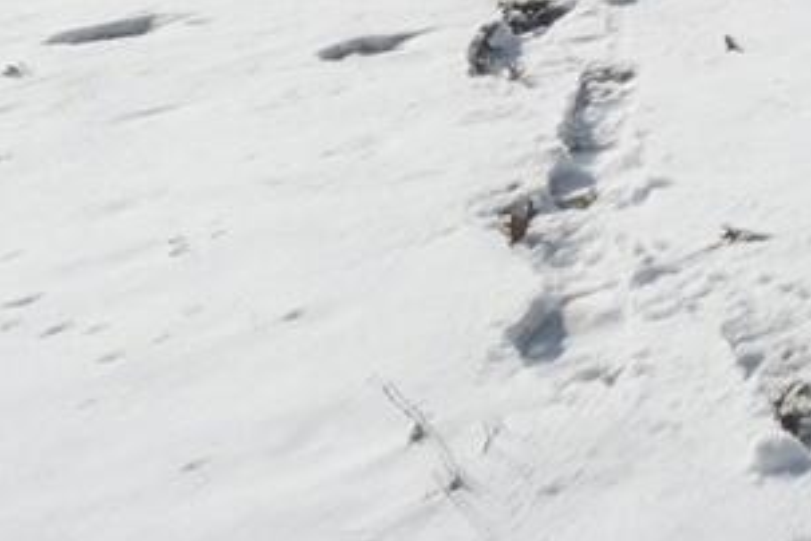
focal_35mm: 99
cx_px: 2353
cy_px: -670
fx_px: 2230
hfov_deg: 11.9
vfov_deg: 11.8
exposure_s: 1/4000
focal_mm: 10
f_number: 11
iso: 125
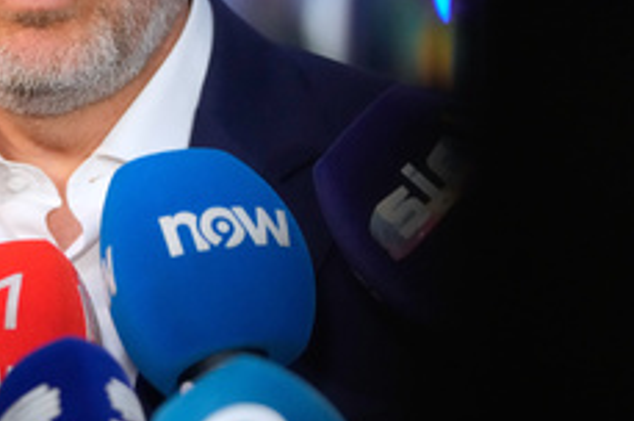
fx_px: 5276
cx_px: 33
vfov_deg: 4.6
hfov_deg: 6.9
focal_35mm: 300
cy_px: -1
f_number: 2.8
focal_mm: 134
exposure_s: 1/400
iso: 5000
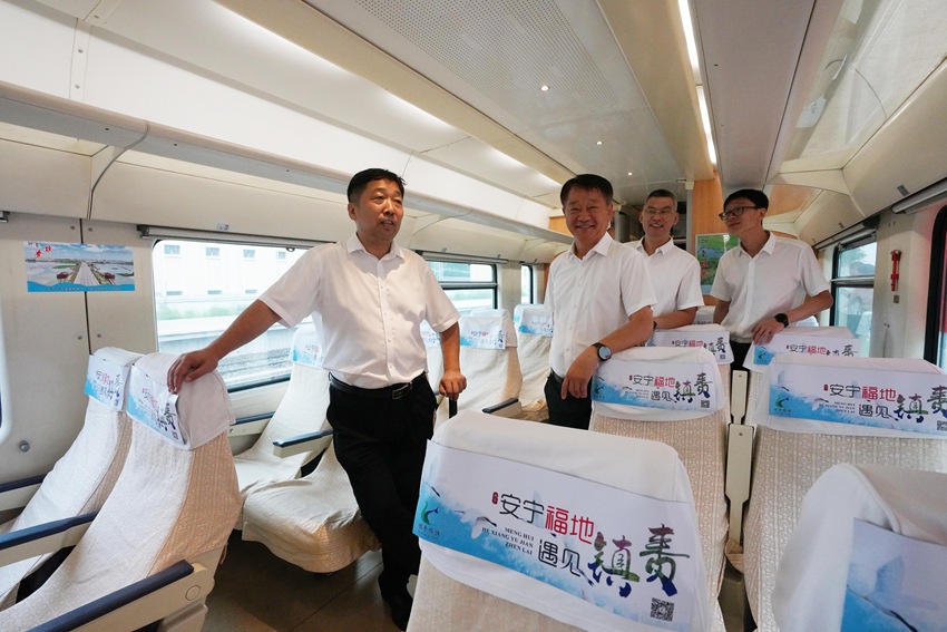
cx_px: 474
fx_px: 421
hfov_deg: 96.7
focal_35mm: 16
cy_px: 316
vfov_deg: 73.8
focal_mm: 16
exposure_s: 1/200
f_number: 9
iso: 5000
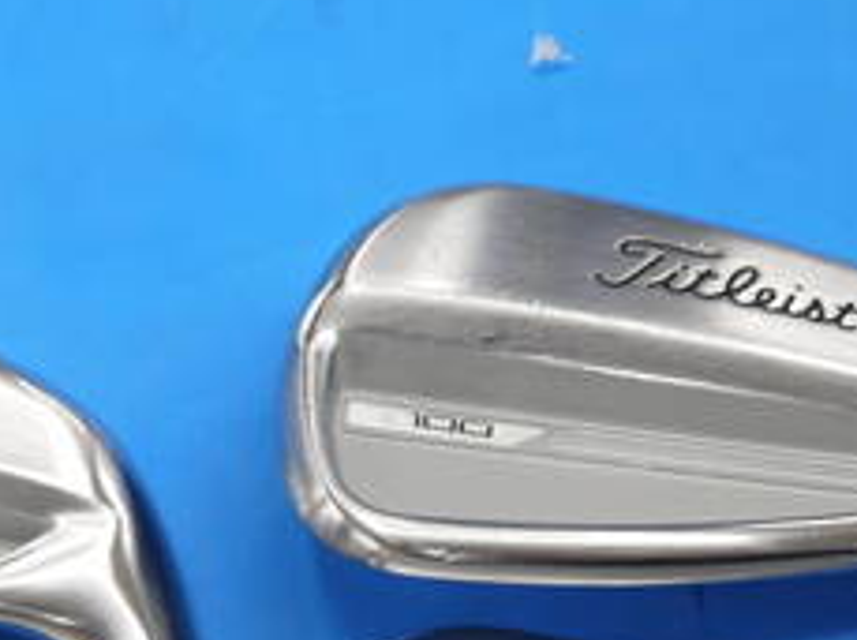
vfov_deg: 12.8
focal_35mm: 112
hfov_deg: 17.4
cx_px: 105
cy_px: 808
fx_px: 2768
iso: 160
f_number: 4.2
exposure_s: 1/60
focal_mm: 20
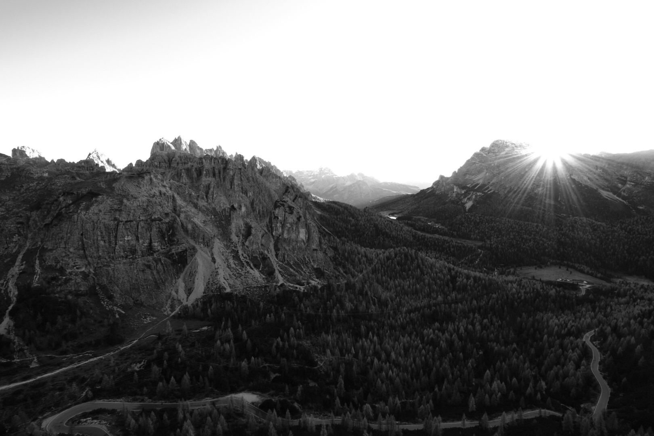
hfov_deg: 100.4
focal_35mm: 15
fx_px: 272
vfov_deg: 77.3
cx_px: 327
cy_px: 218
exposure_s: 1/10
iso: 80
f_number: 10
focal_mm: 10
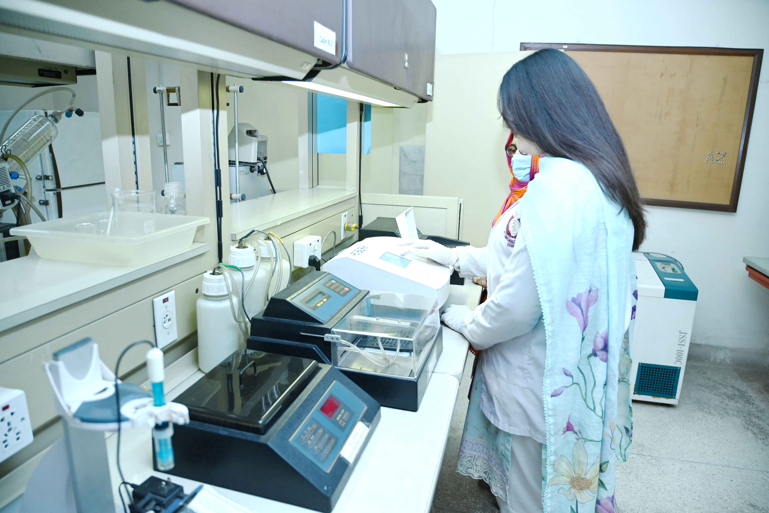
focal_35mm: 30
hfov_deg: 61.9
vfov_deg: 43.6
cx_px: 384
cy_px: 256
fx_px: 641
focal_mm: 30
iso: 1250
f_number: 4
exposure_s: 1/200
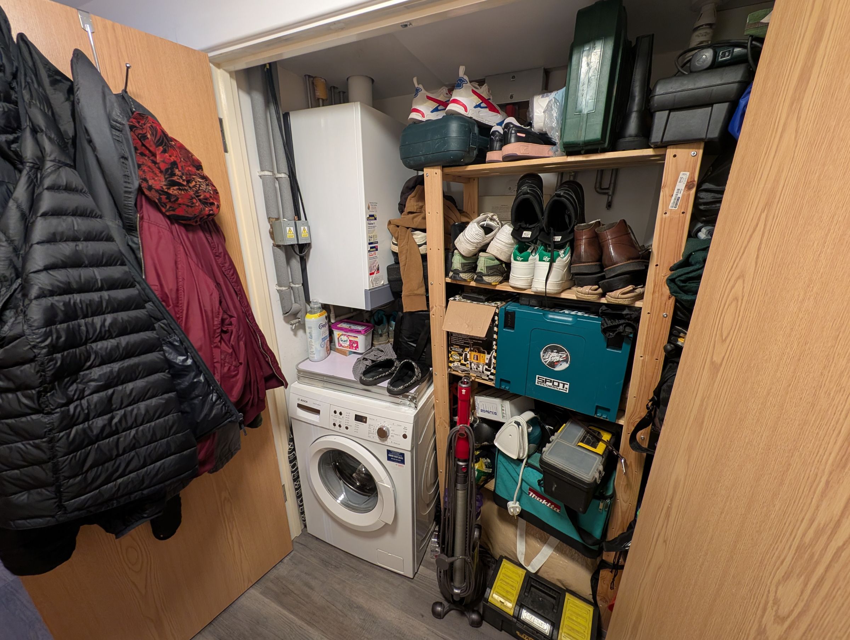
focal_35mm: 12
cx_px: 425
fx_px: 295
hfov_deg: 110.5
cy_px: 320
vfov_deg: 94.6
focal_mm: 2.23
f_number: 1.95
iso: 237
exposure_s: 1/25
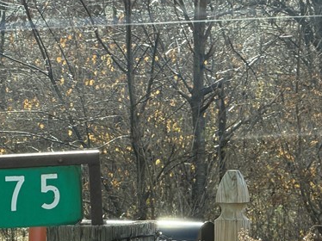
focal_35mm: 274
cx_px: -36
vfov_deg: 5.4
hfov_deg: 7.2
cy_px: 278
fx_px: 2547
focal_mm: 16.89
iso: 80
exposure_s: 1/121
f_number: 2.8
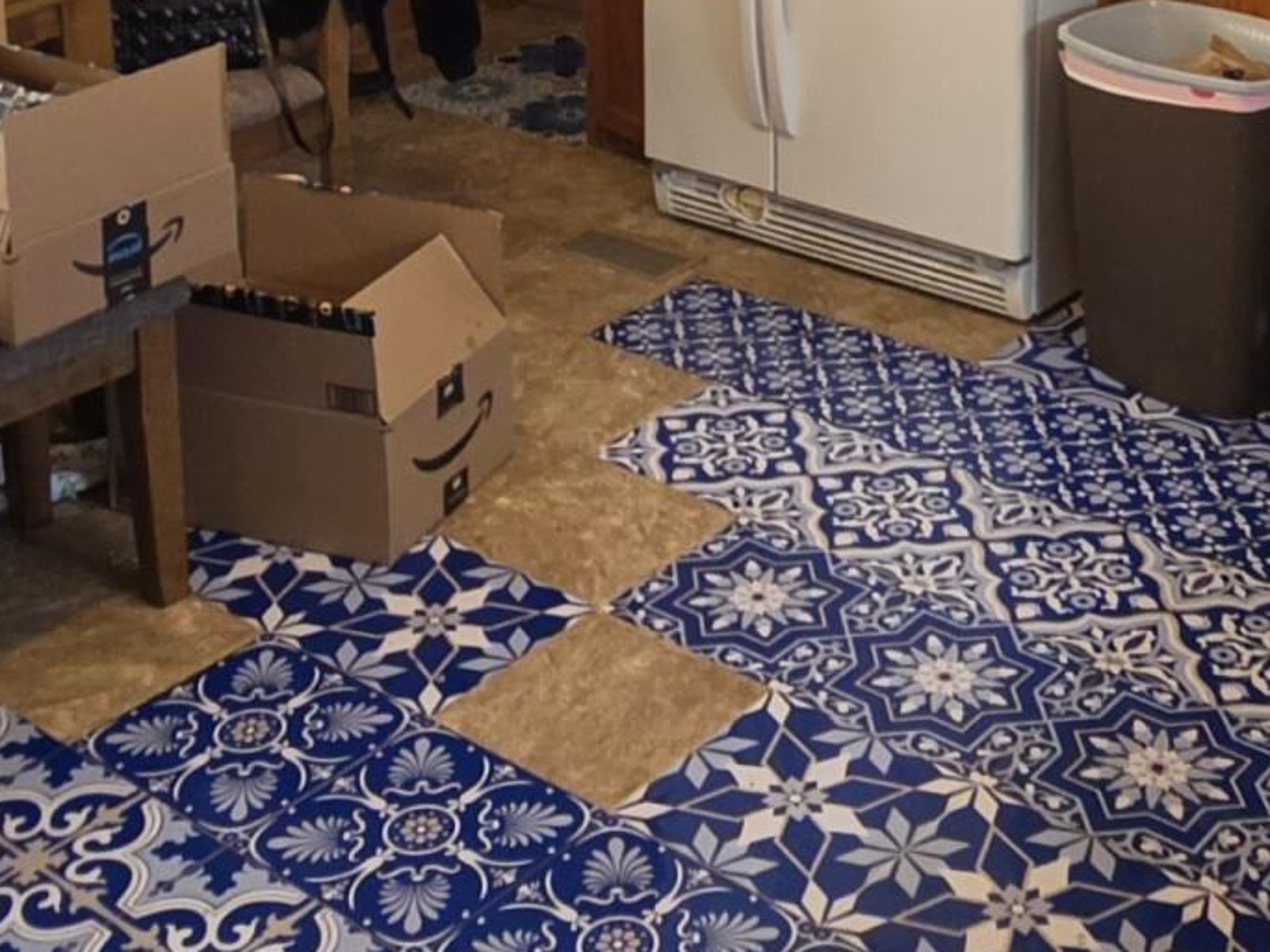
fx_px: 2091
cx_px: 856
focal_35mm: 57
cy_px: -310
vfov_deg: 22.7
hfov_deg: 33.5
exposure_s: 1/60
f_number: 1.9
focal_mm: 2.2
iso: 160
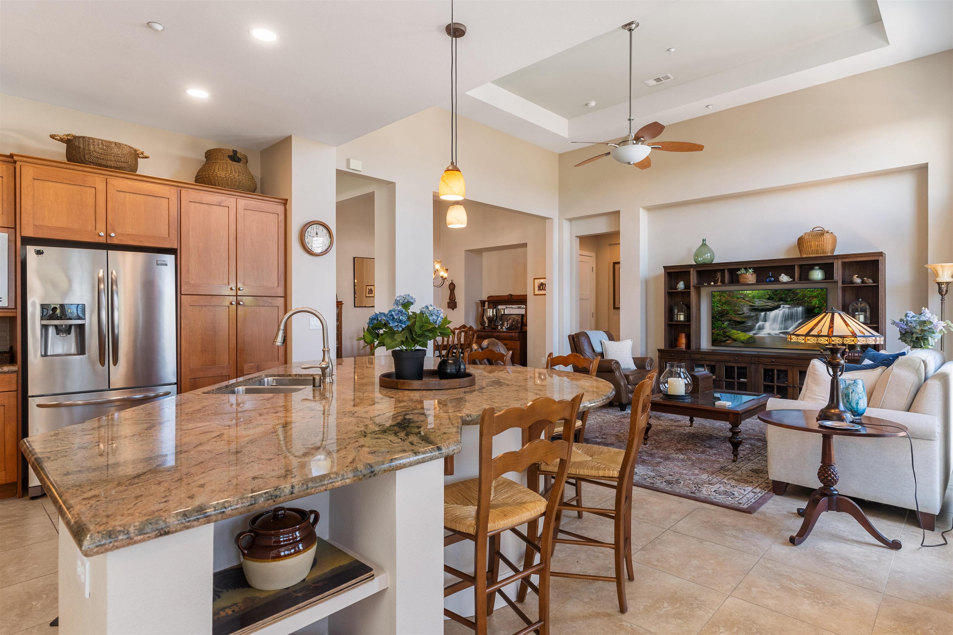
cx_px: 476
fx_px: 503
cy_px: 318
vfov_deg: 64.6
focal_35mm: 19
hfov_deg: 86.9
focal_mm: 19
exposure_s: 1/30
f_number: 6.3
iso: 4000
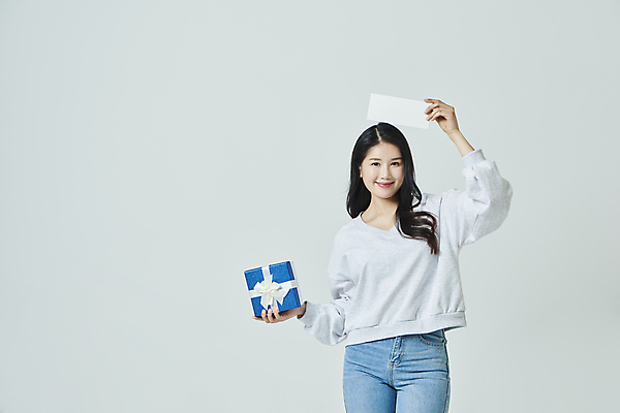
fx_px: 1205
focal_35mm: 70
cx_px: 310
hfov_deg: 28.8
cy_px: 206
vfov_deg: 19.5
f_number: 11
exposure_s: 1/125
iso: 100
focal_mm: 70
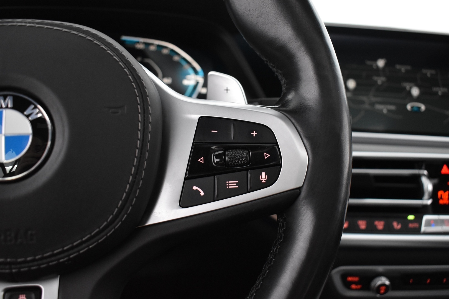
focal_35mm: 33
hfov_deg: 57.2
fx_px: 412
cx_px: 224
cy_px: 150
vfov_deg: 40.0
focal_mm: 22
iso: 2200
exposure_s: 1/30
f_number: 3.8
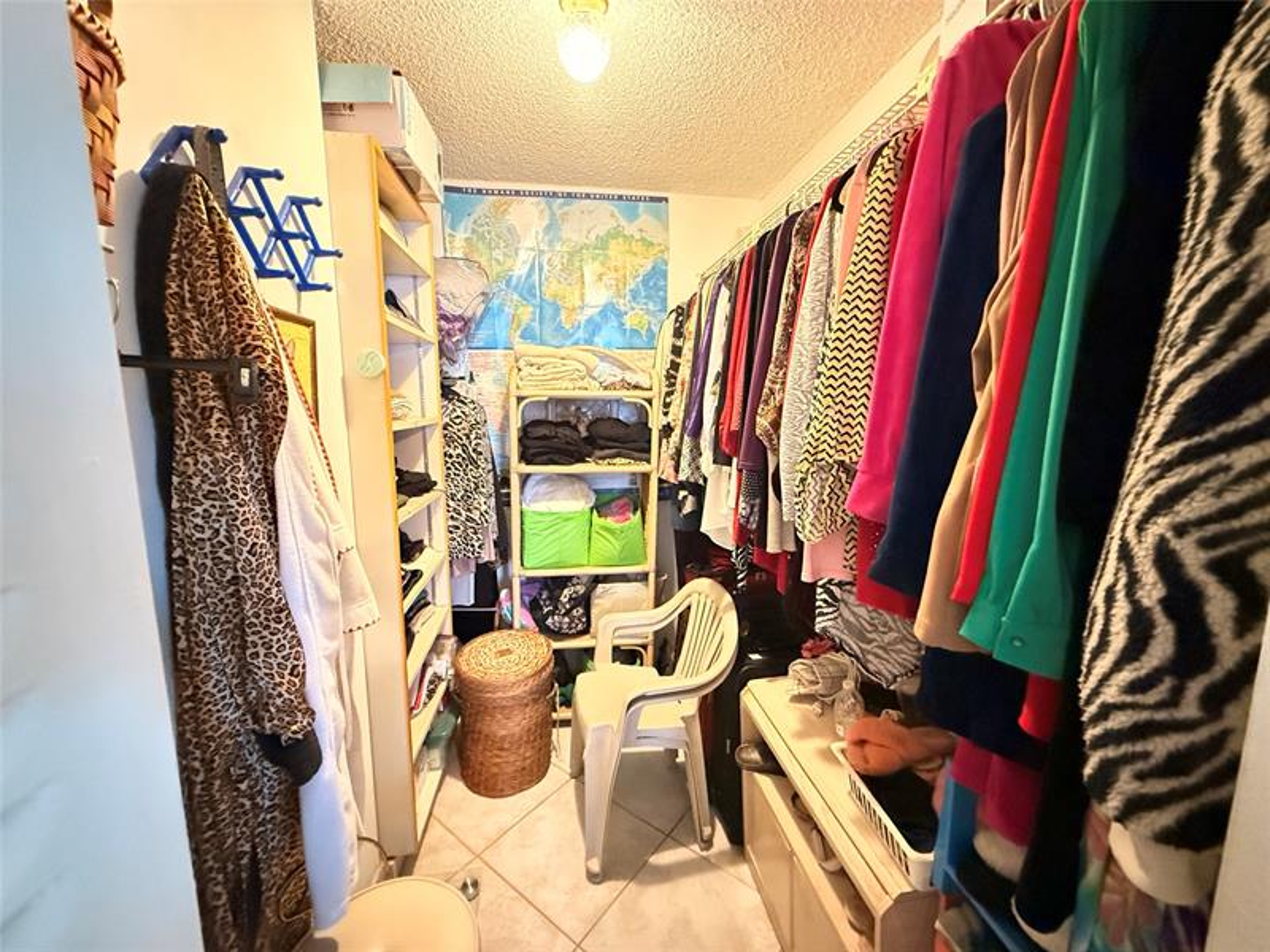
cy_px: 476
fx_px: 514
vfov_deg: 85.7
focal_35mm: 14
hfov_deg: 102.1
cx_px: 635
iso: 2500
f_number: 2.2
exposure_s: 1/30
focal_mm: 2.22
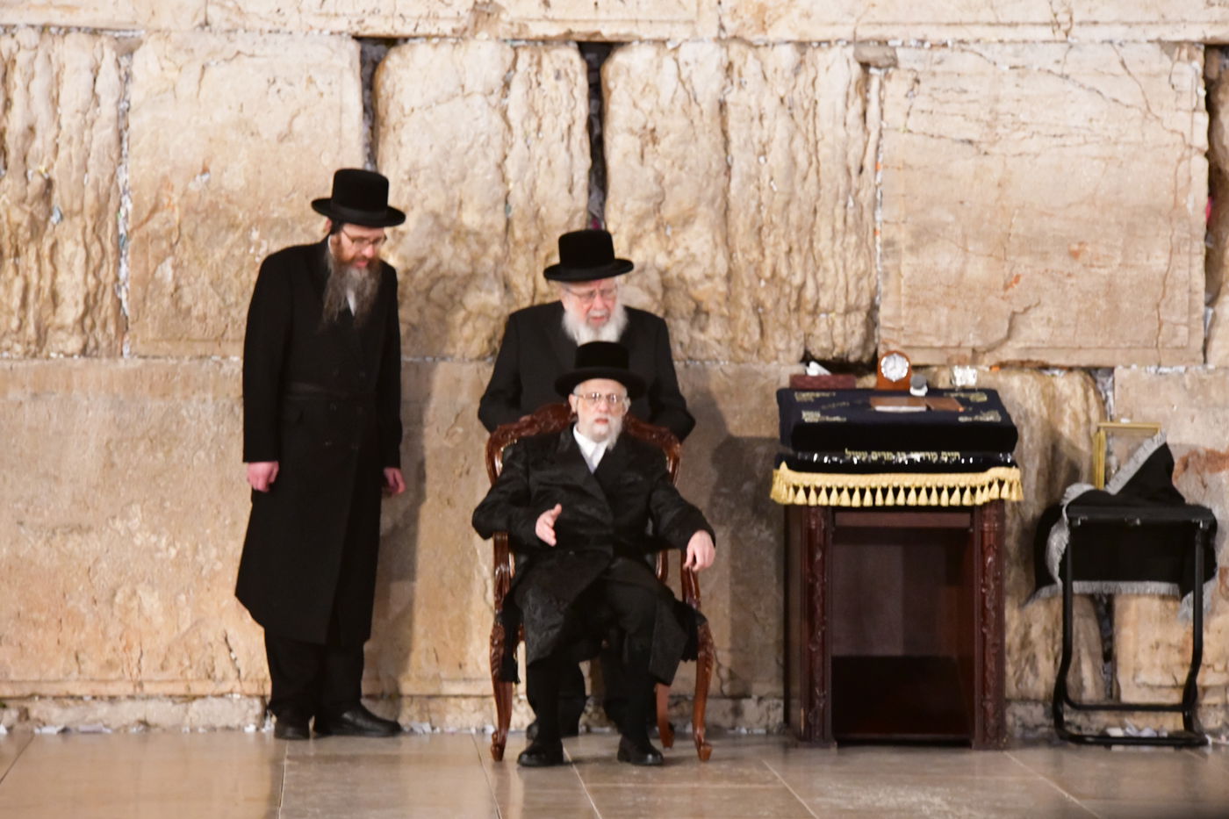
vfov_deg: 7.4
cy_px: 410
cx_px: 614
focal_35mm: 185
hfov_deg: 11.1
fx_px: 6315
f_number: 5.6
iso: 10000
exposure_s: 1/100
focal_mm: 185
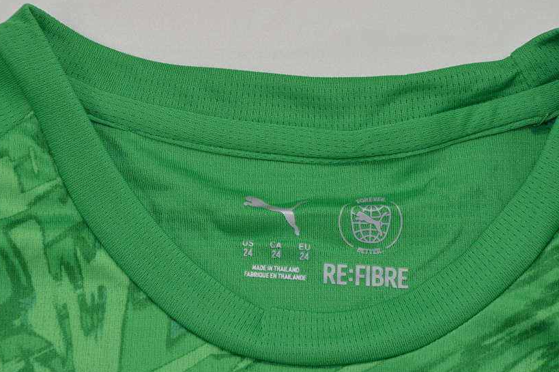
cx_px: 293
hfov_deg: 11.6
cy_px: 188
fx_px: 2762
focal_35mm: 178
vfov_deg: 7.7
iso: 400
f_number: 10
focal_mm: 90
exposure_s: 1/200
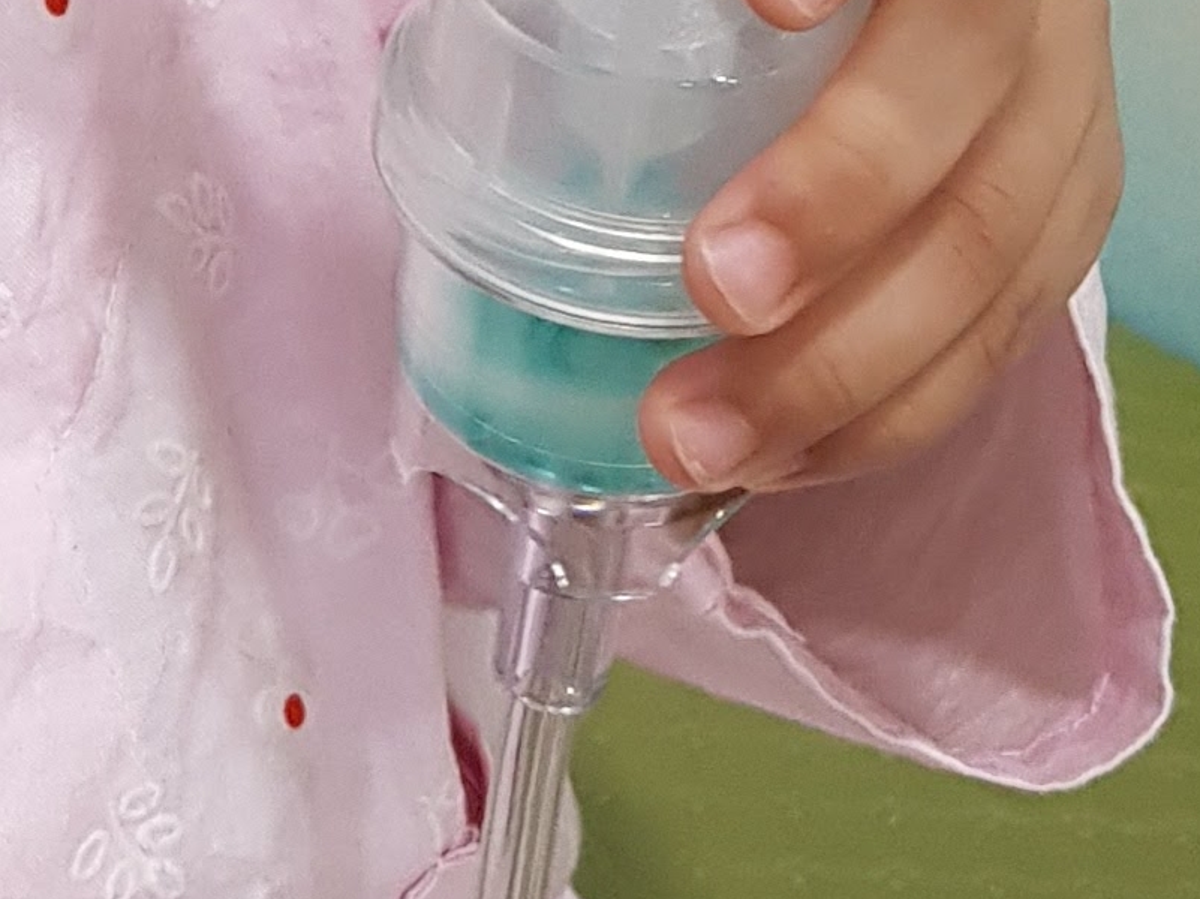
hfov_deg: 18.6
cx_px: -425
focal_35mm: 97
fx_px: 3361
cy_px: 381
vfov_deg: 15.2
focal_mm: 4.2
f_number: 1.7
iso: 160
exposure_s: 1/40
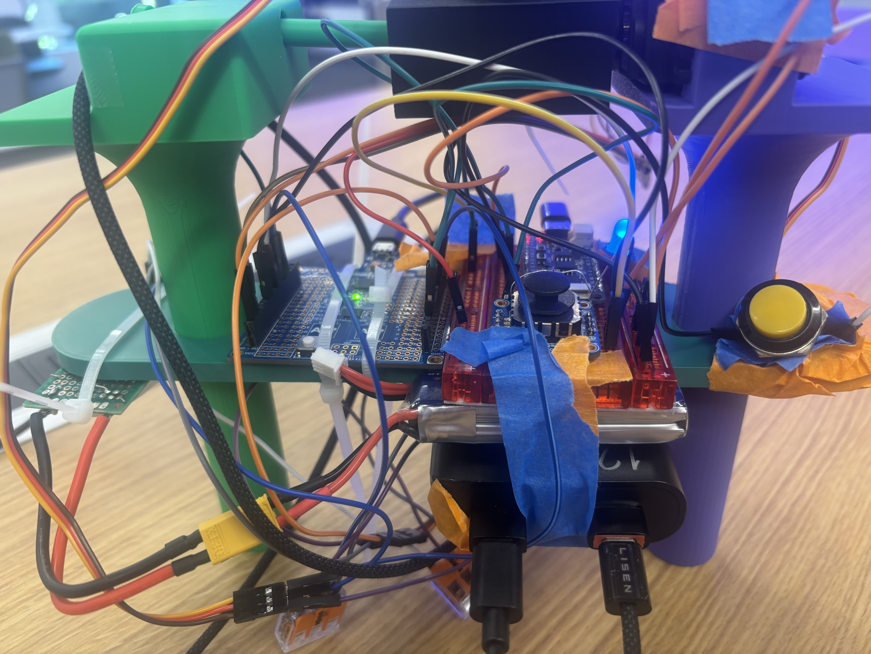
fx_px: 654
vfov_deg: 53.1
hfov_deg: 67.3
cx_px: 436
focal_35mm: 26
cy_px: 327
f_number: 1.6
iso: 100
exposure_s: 1/50
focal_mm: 5.96
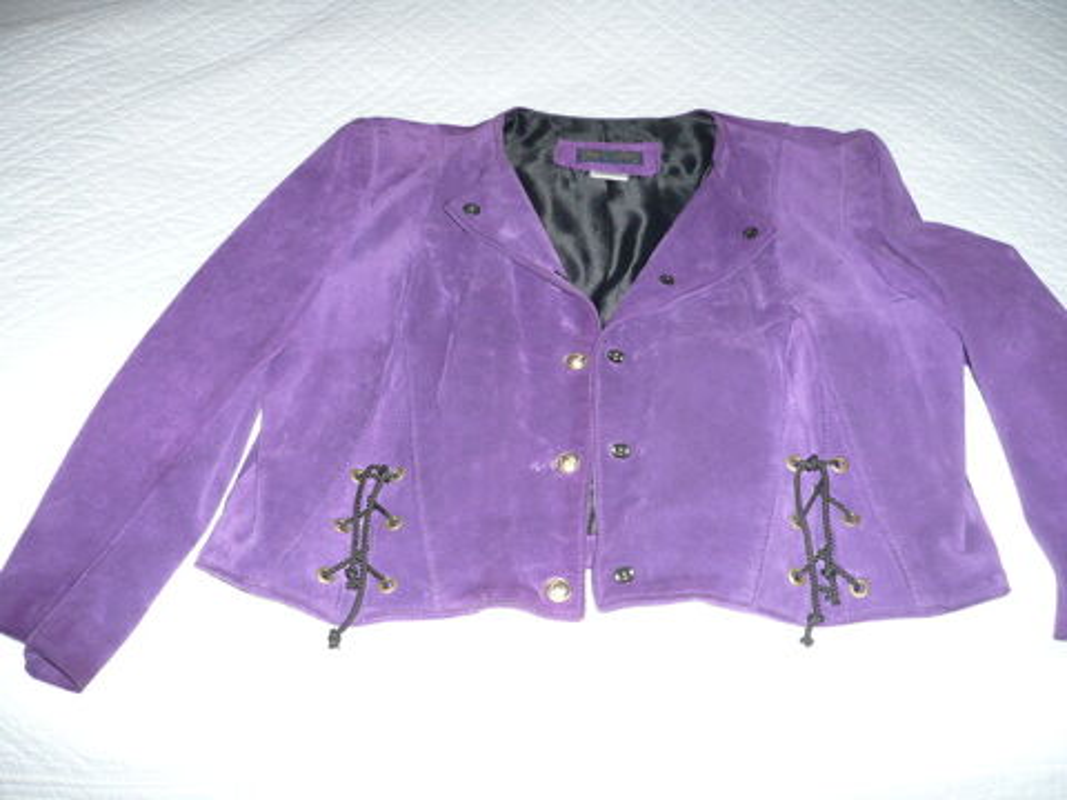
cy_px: 400
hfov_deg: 52.6
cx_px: 534
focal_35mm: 35
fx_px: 1079
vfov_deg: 40.7
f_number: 2.8
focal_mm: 5.8
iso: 125
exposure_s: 1/30
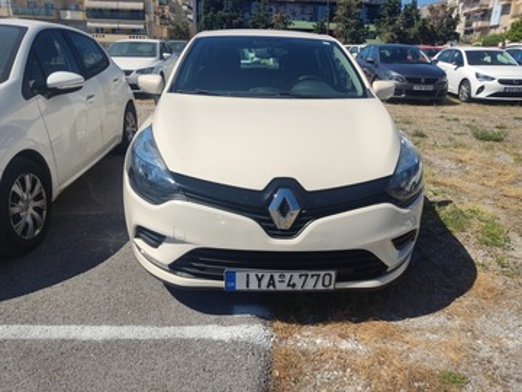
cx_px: 261
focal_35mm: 25
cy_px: 196
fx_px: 377
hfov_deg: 69.4
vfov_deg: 54.9
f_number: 1.79
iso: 50
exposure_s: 1/2191
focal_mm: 4.71
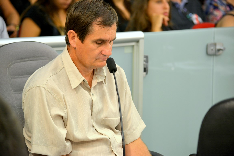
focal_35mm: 188
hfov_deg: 11.0
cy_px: 78
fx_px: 1219
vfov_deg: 7.3
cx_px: 117
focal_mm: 125
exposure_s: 1/100
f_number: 5
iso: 400
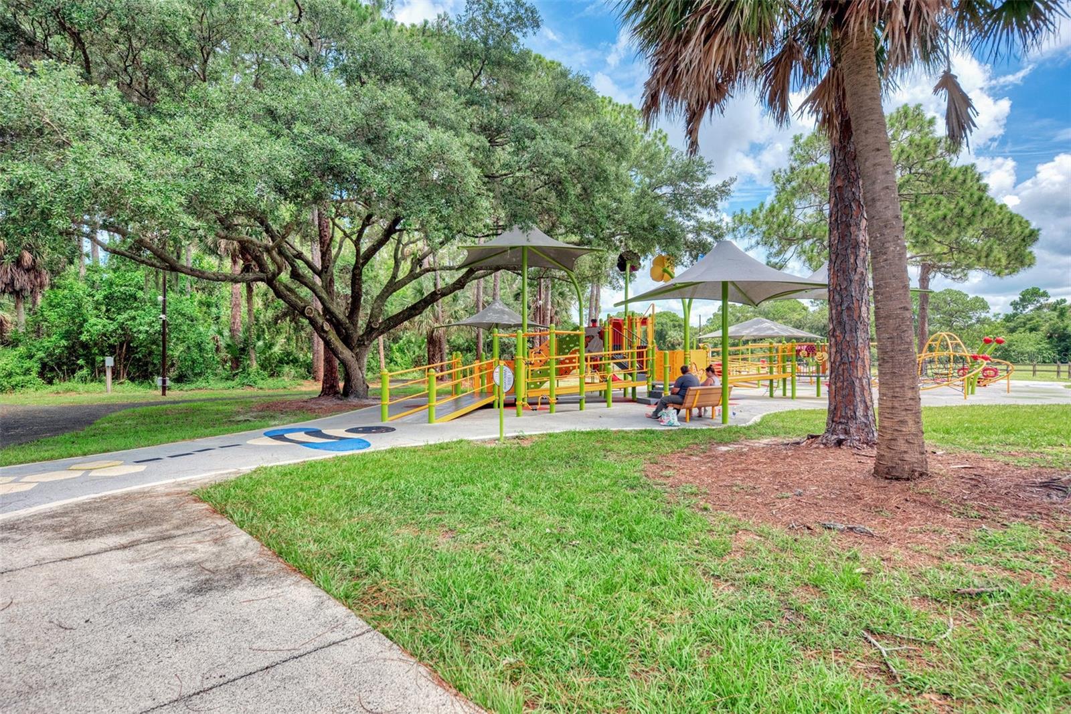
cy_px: 357
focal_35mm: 19
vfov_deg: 64.6
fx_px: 565
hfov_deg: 86.9
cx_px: 536
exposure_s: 1/200
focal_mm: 19
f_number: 7.1
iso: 400
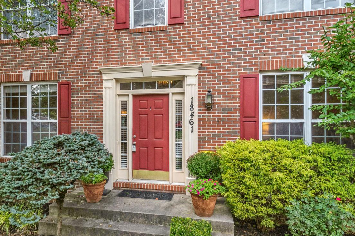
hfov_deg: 70.4
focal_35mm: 25
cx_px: 134
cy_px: 126
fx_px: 246
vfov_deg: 51.2
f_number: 8
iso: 400
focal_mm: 16
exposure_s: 1/125
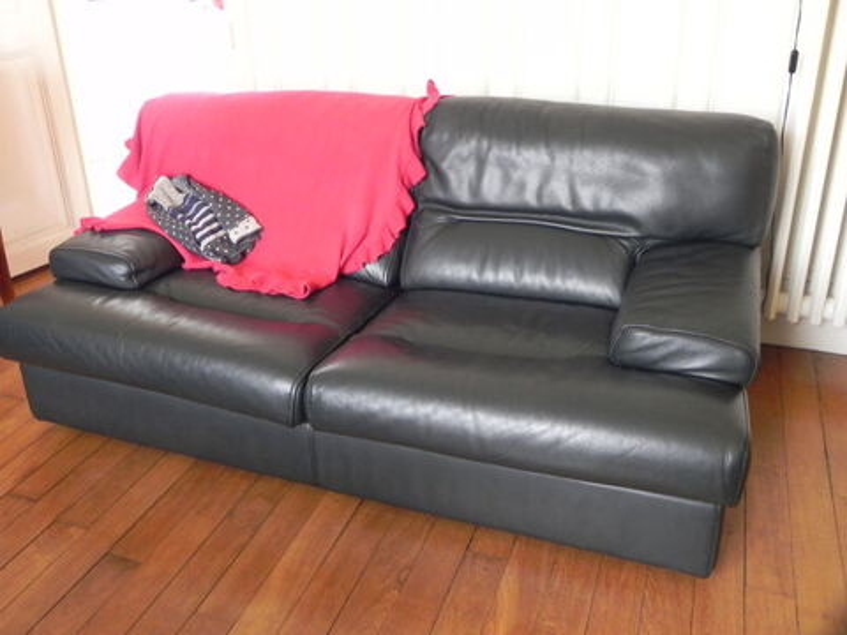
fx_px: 807
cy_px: 318
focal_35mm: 33
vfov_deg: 42.9
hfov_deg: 55.4
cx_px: 424
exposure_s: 1/19.6
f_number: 2.8
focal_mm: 5.9
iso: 400
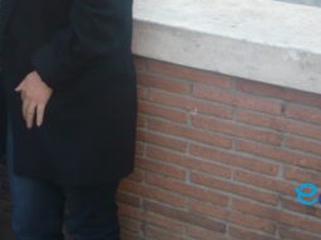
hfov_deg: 19.1
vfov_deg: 14.0
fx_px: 918
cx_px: -19
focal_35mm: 99
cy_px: -119
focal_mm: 5.5
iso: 100
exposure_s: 1/80
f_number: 2.8
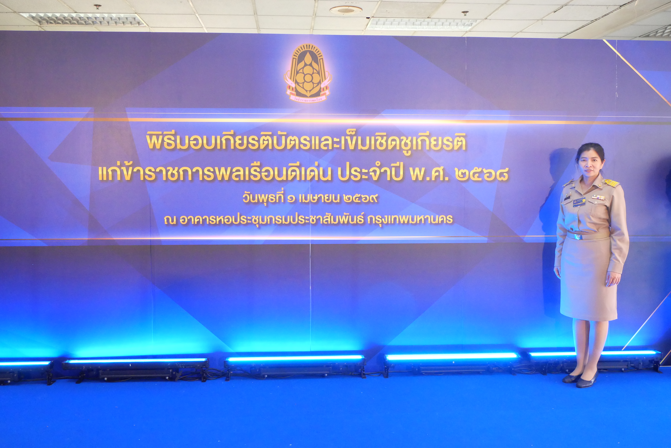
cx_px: 336
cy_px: 224
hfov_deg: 54.4
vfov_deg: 37.9
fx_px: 653
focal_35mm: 35
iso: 3200
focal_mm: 17
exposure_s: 1/80
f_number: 7.1
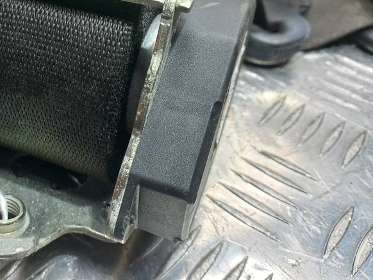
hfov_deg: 40.8
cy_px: 98
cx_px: 65
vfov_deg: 32.6
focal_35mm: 44
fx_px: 474
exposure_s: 1/50
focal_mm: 4.6
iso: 80
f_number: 1.8
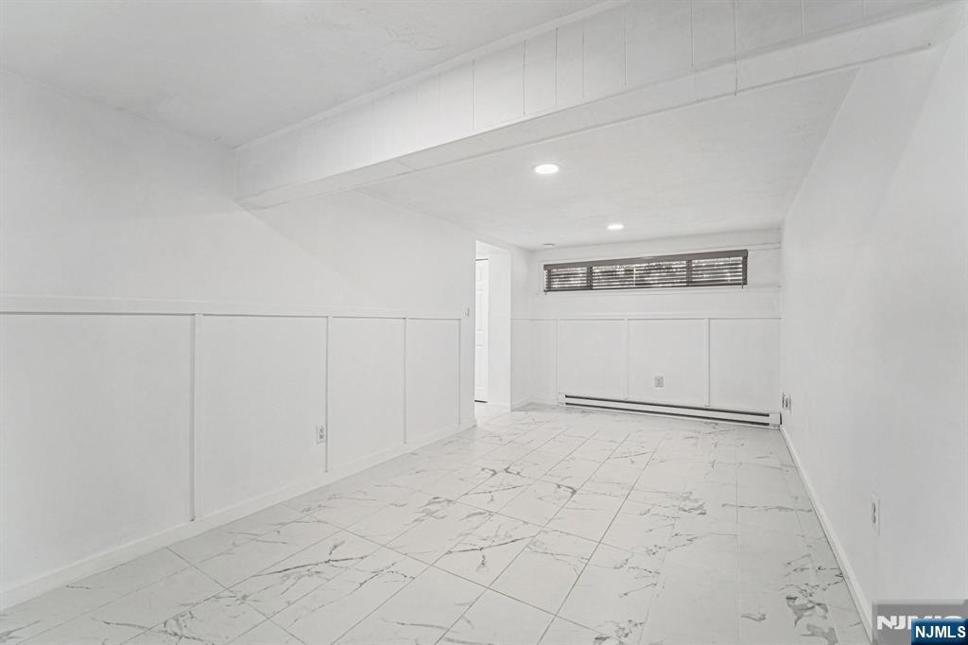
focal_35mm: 14
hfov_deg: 104.3
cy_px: 322
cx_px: 484
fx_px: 376
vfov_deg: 81.2
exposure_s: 1/30
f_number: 8
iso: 400
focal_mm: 14
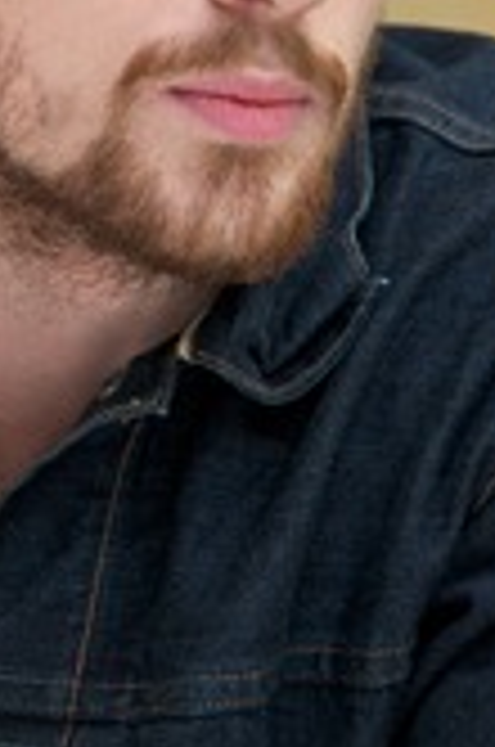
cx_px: 153
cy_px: 176
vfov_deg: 5.0
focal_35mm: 410
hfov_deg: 3.3
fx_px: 8491
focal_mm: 170
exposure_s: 1/60
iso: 800
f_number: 5.6
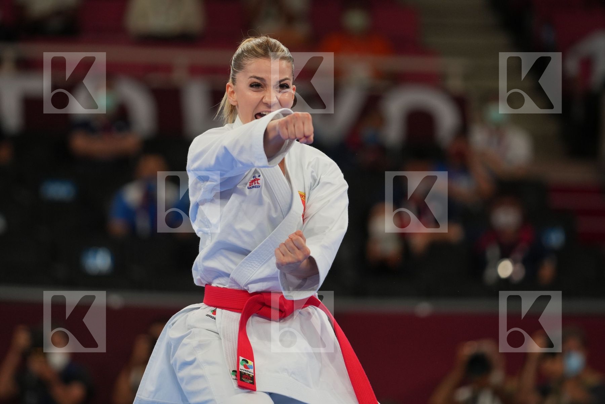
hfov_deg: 6.9
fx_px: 5041
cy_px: 202
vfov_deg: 4.6
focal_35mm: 300
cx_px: 302
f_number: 2.8
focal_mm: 200
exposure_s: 1/1000
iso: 500
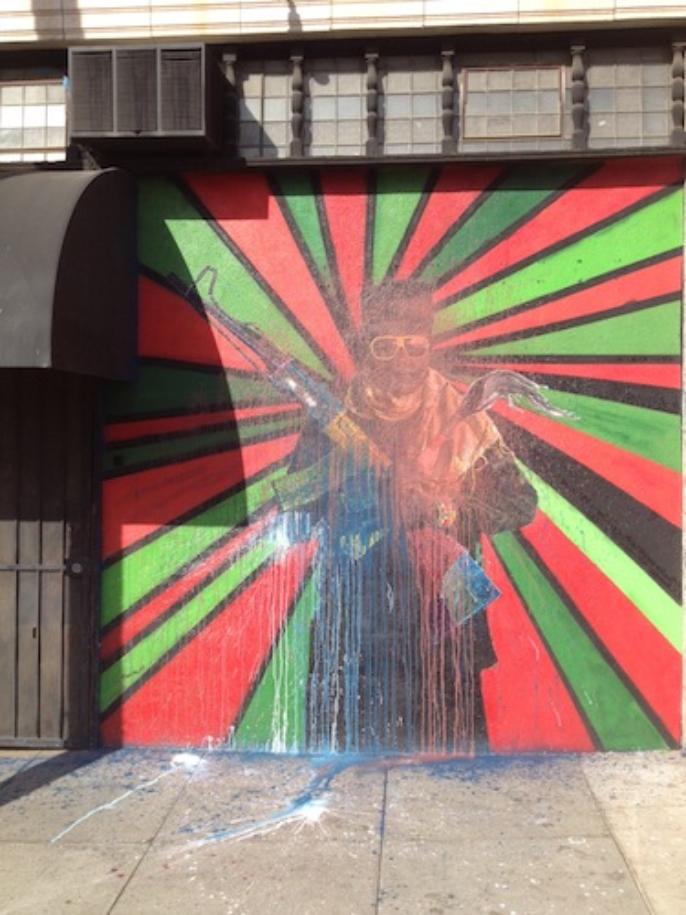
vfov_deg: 52.6
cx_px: 343
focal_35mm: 35
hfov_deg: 40.7
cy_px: 458
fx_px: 925
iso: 64
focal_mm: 4.28
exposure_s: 1/1062
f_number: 2.4
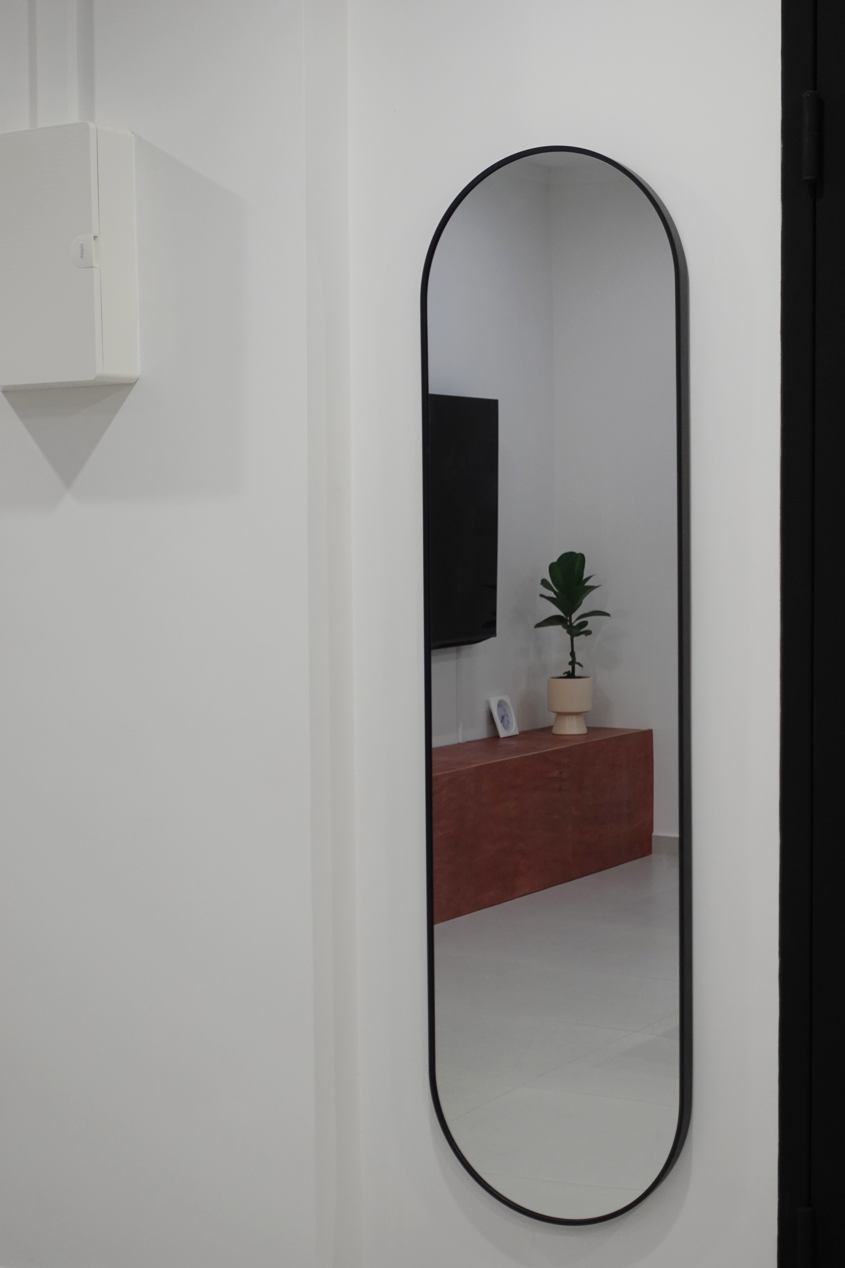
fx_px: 2148
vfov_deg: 32.9
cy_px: 634
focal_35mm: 61
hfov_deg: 22.3
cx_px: 422
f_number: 2.8
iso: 400
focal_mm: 22.74
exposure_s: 1/80
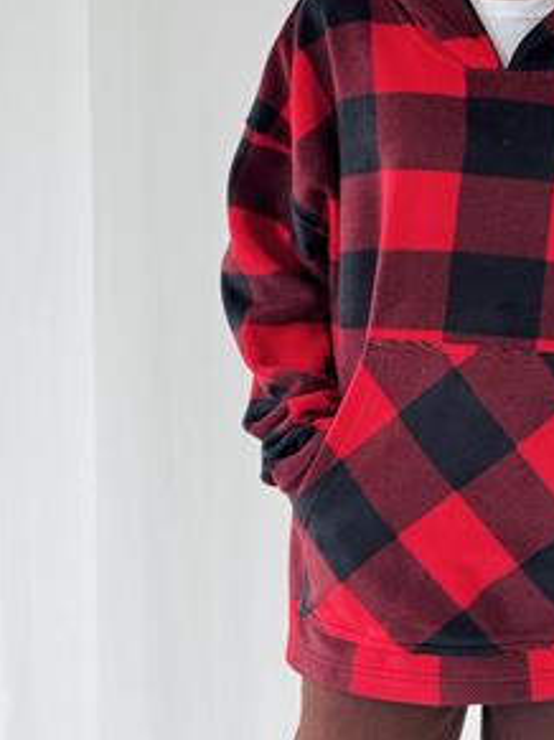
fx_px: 1879
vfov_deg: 22.0
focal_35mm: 88
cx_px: 483
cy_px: 179
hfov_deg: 16.6
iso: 50
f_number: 1.78
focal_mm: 6.76
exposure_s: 1/175
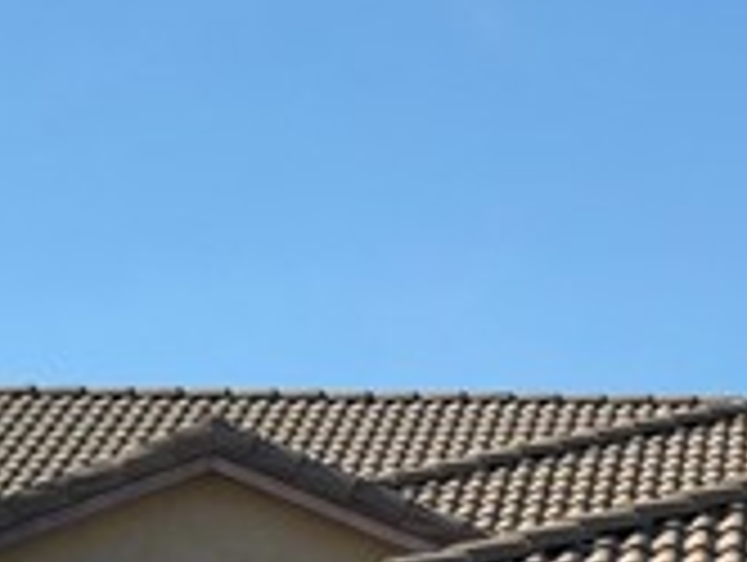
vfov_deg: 7.9
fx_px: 3998
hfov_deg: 10.1
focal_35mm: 185
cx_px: 1292
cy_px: 782
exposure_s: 1/4878
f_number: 1.78
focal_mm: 6.76
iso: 64
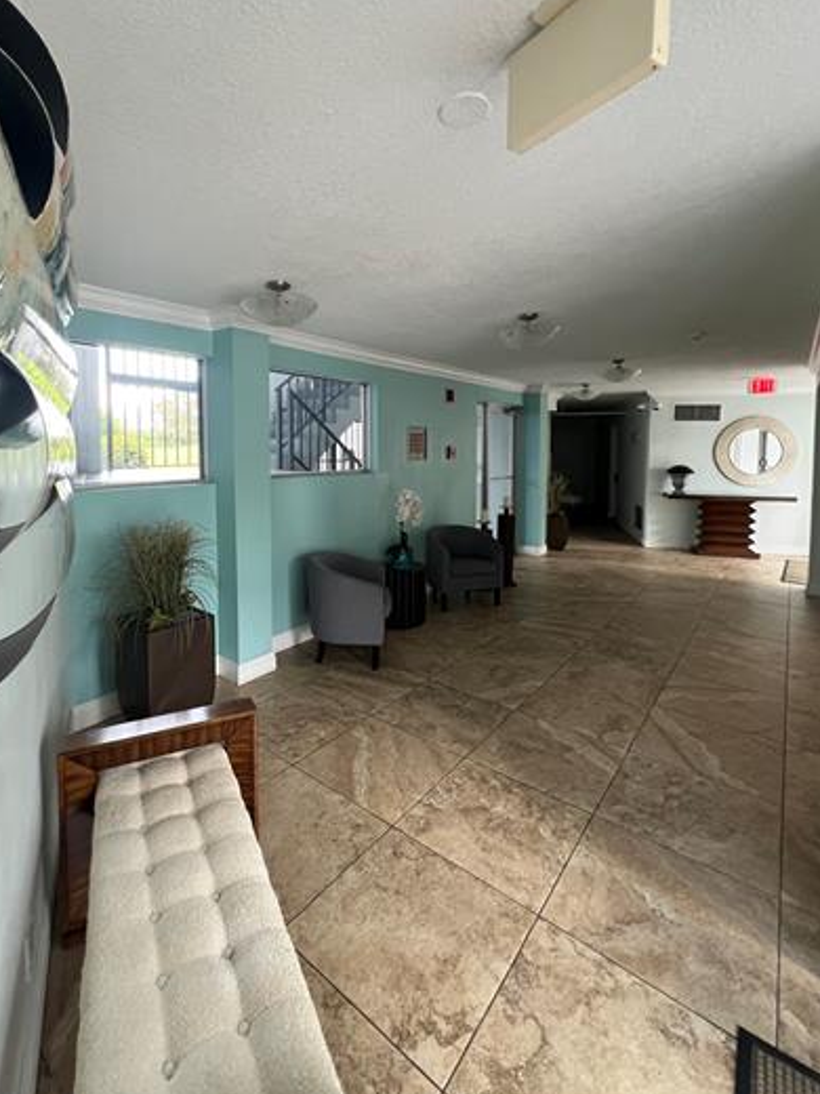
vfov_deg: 97.6
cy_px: 478
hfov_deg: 81.3
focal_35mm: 15
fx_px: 474
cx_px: 357
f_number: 1.8
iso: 250
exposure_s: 1/80
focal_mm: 1.57
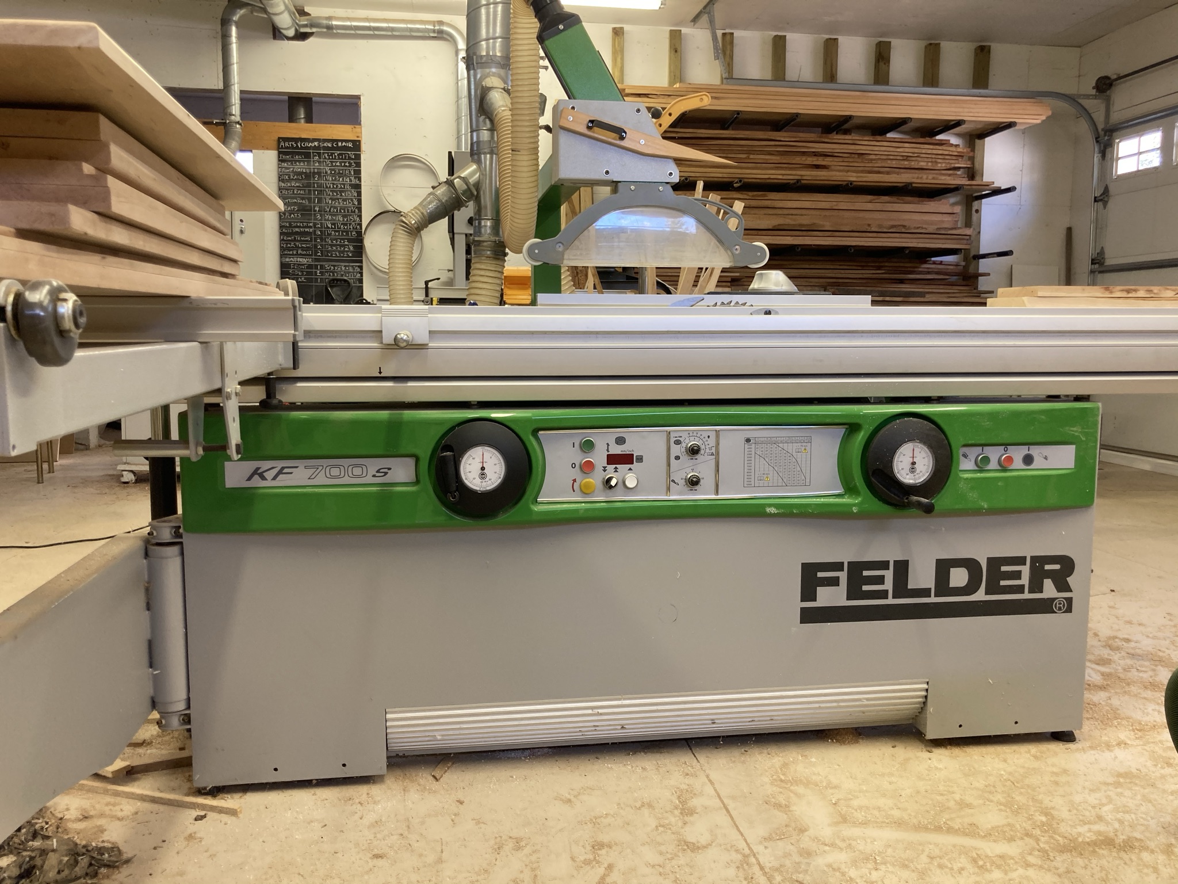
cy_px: 442
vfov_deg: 49.7
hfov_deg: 63.4
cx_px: 589
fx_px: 953
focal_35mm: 28
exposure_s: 1/60
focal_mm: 3.99
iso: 64
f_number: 1.8
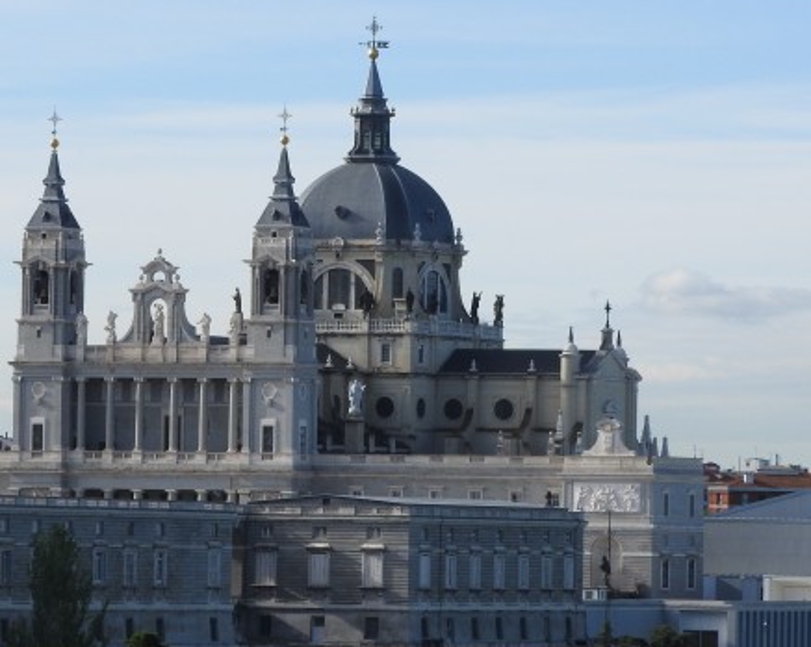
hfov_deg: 6.4
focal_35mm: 304
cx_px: 252
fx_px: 7292
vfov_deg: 5.1
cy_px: 387
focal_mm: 30.5
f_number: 5.2
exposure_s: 1/640
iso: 100
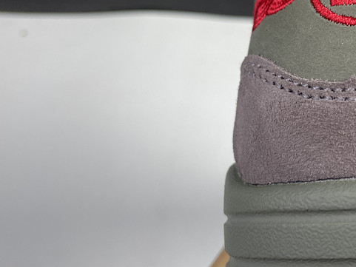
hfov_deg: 33.4
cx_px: 329
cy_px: 89
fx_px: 555
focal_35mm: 54
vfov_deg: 26.9
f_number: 1.6
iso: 64
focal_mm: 4.2
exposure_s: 1/100
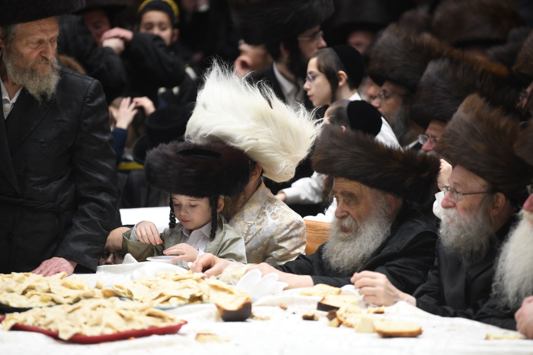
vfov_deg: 6.9
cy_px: 178
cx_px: 266
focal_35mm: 200
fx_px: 2961
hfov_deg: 10.3
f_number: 2.8
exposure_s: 1/100
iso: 500
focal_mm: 200
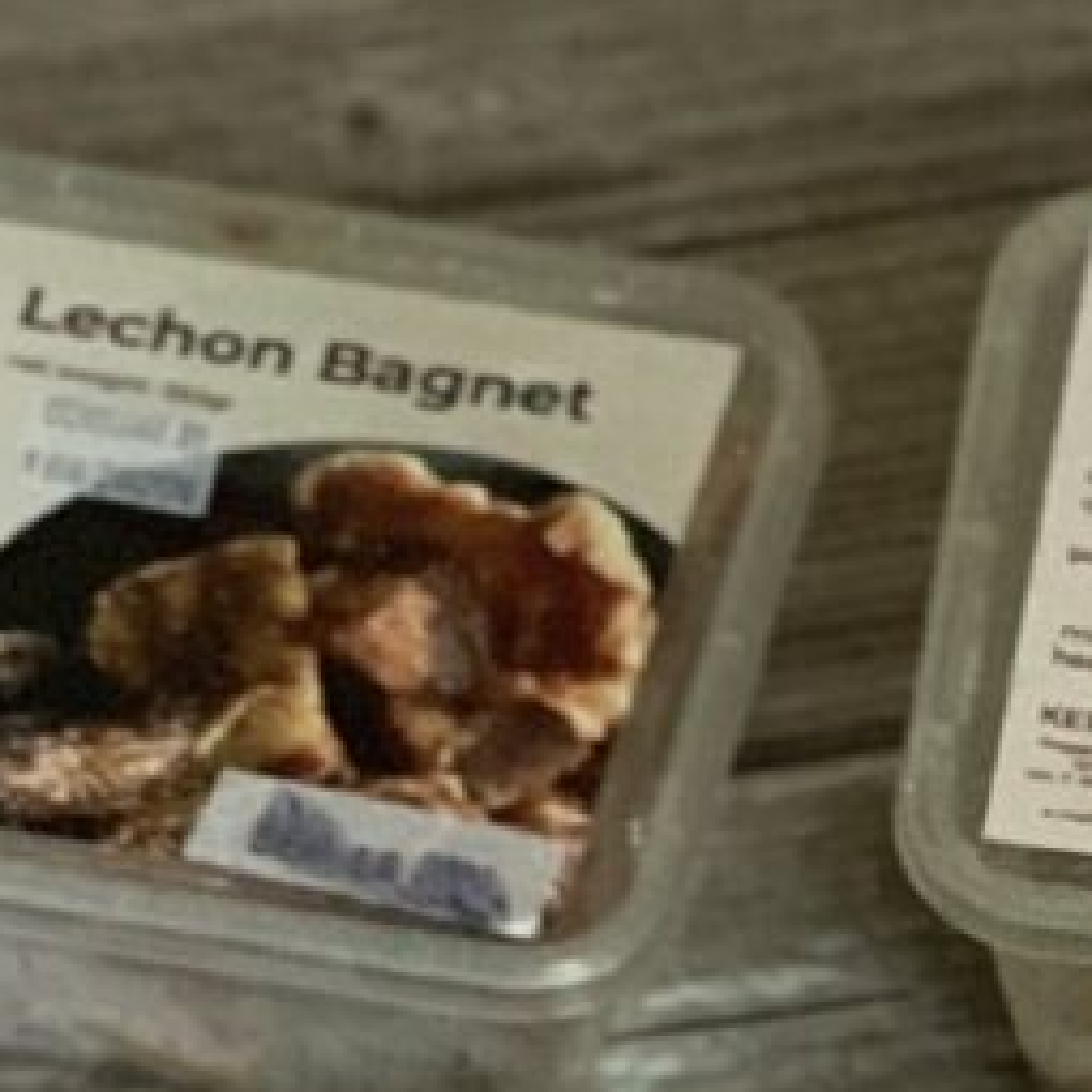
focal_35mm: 185
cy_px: 2169
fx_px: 6603
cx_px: 805
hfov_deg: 9.4
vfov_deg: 8.9
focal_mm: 6
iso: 500
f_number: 2.4
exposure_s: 1/38
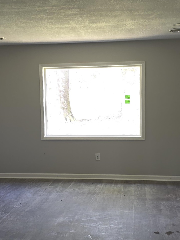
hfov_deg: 26.6
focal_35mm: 55
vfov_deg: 34.9
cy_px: 139
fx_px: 381
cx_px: 88
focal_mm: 6.3
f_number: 1.7
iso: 64
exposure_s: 1/60
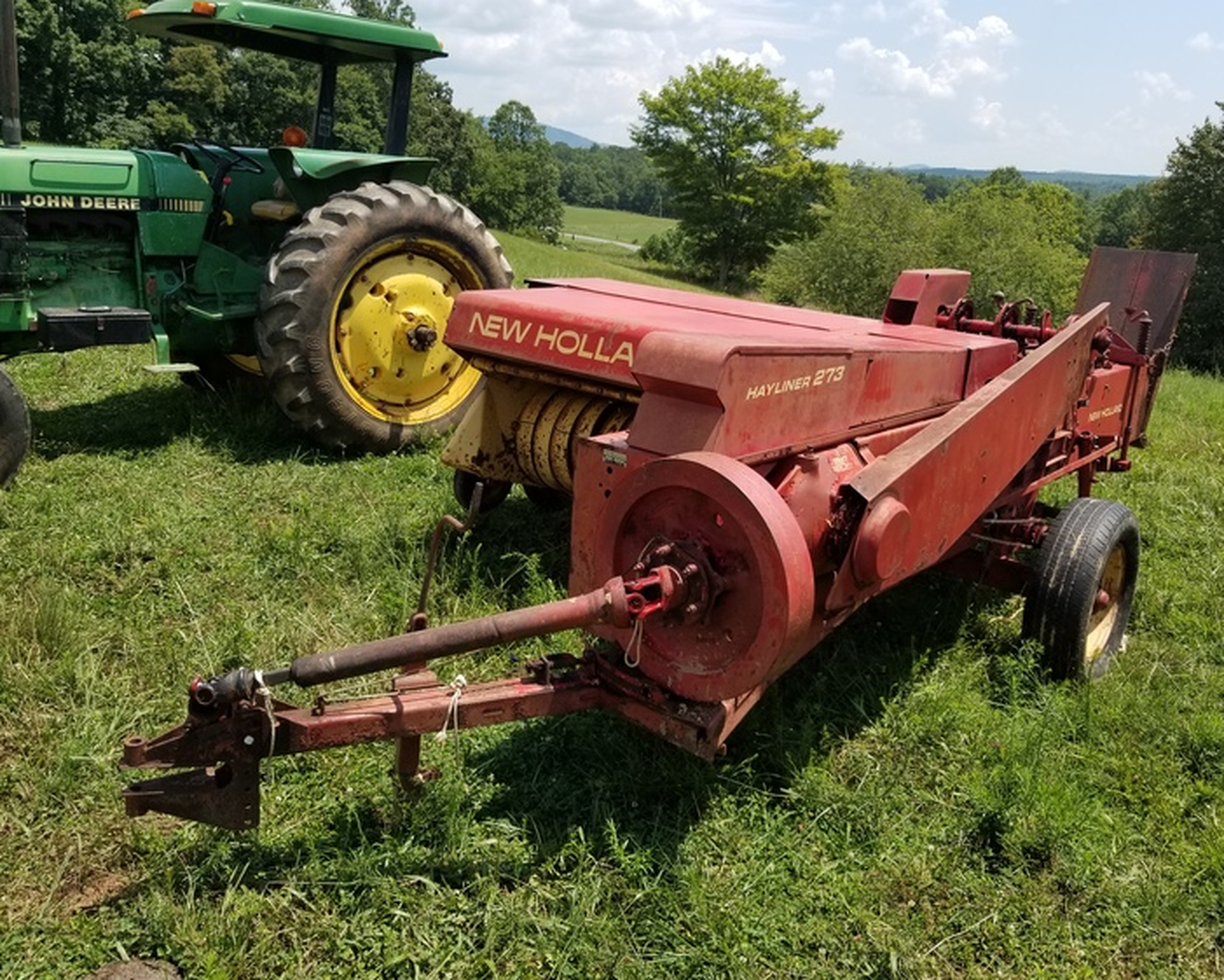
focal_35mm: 28
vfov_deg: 51.5
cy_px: 480
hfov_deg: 62.2
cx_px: 647
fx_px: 1014
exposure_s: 1/2056
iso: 50
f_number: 1.7
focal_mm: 4.25
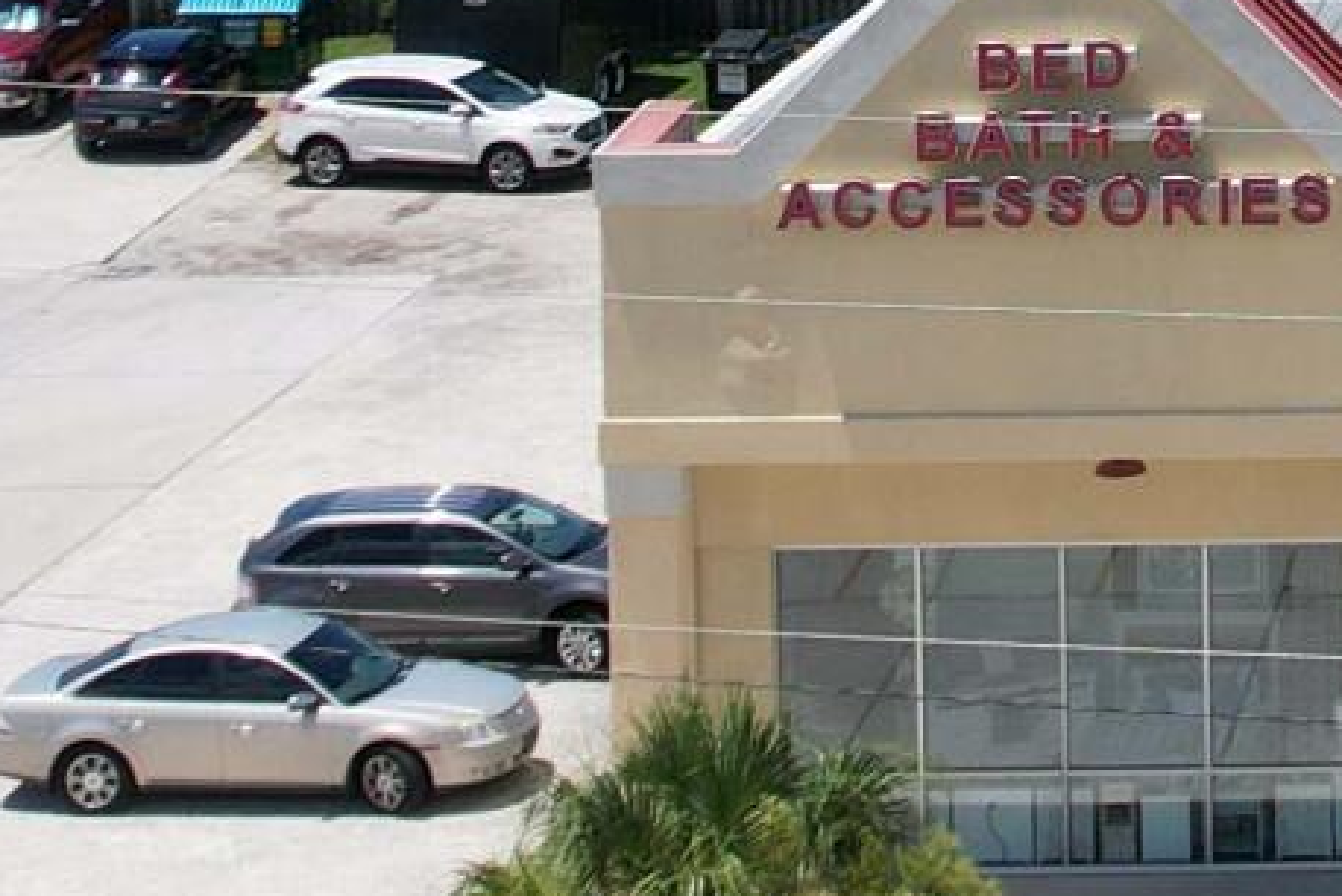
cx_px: 2022
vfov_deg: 8.9
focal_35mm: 144
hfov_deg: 13.4
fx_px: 5371
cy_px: -1004
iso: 130
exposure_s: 1/3000
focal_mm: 8.38
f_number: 2.8
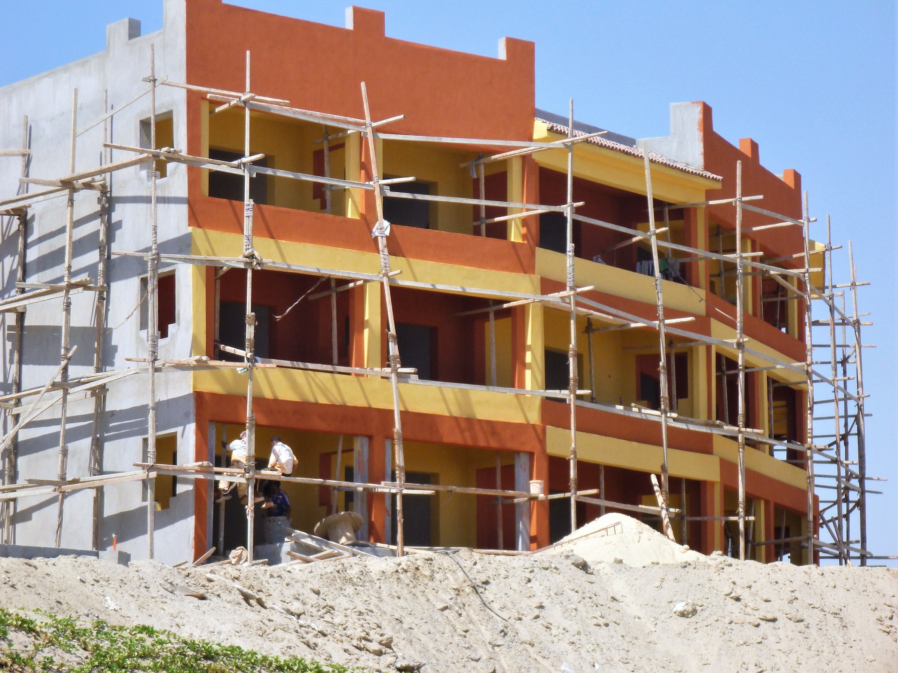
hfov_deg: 16.4
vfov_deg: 12.3
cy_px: 336
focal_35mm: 120
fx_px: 3112
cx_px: 449
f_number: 5.8
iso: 200
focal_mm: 21.3
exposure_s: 1/500
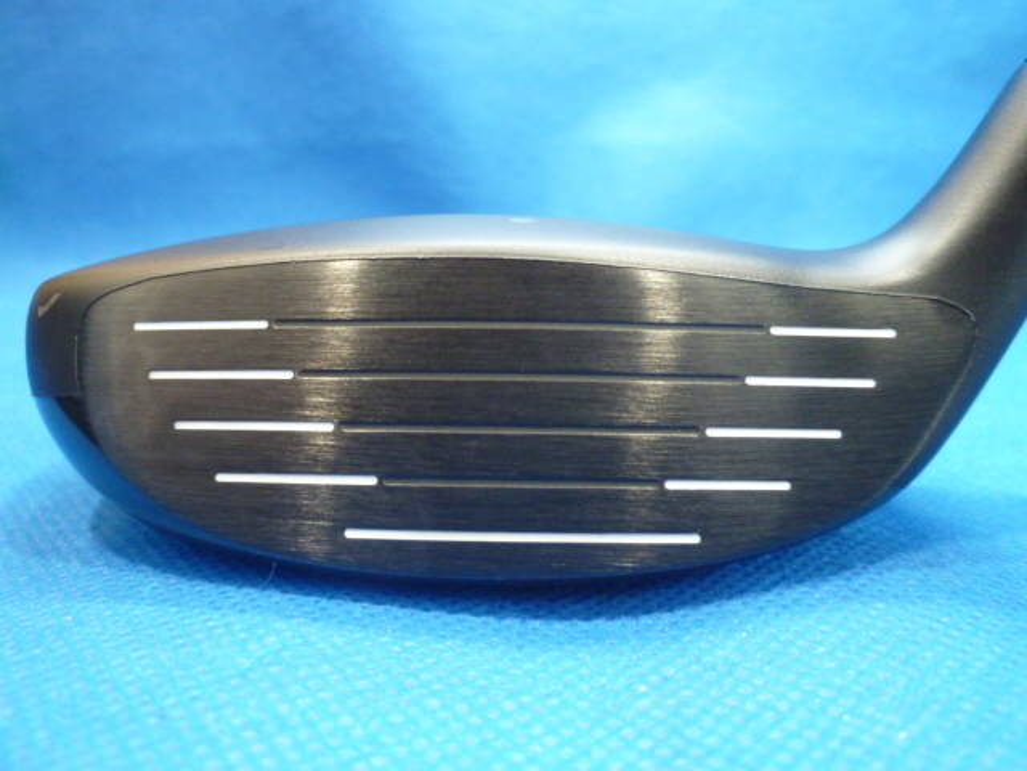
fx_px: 742
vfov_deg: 54.9
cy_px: 386
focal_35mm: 25
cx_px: 514
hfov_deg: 69.4
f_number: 2.8
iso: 400
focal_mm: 4.5
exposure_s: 1/20
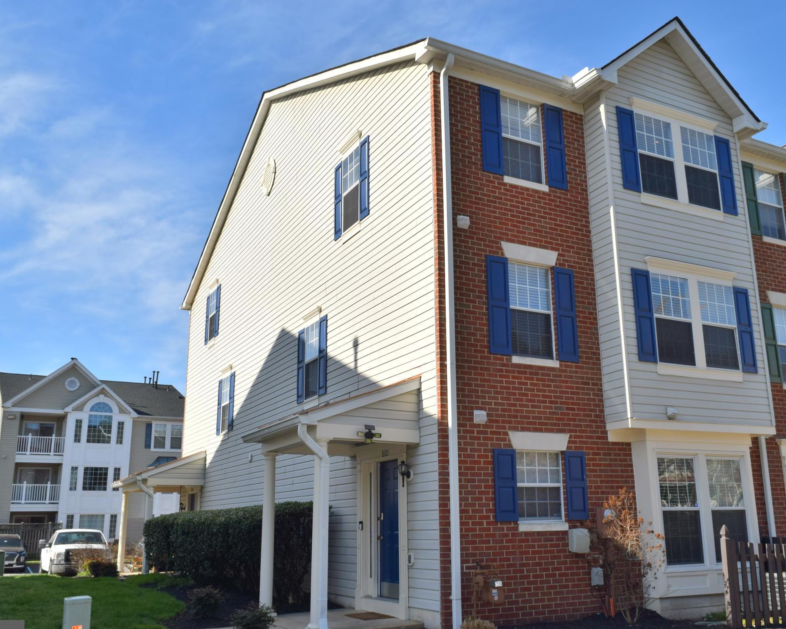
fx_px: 768
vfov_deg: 44.5
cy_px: 315
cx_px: 425
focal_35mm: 33
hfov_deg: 54.2
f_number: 10
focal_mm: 18
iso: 100
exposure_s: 1/200
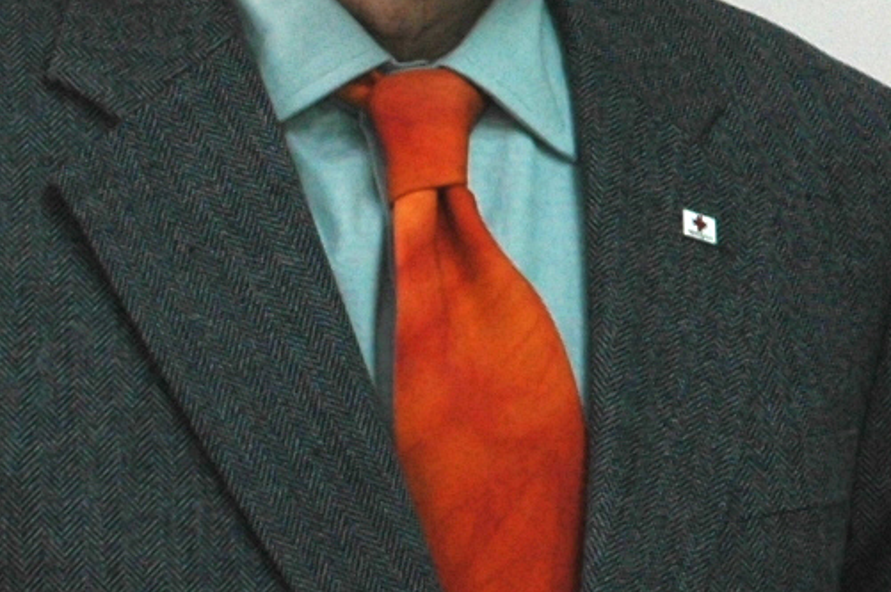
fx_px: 5786
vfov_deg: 5.8
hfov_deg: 8.7
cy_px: -34
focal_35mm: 234
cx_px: 1167
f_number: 4
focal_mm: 26
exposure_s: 1/60
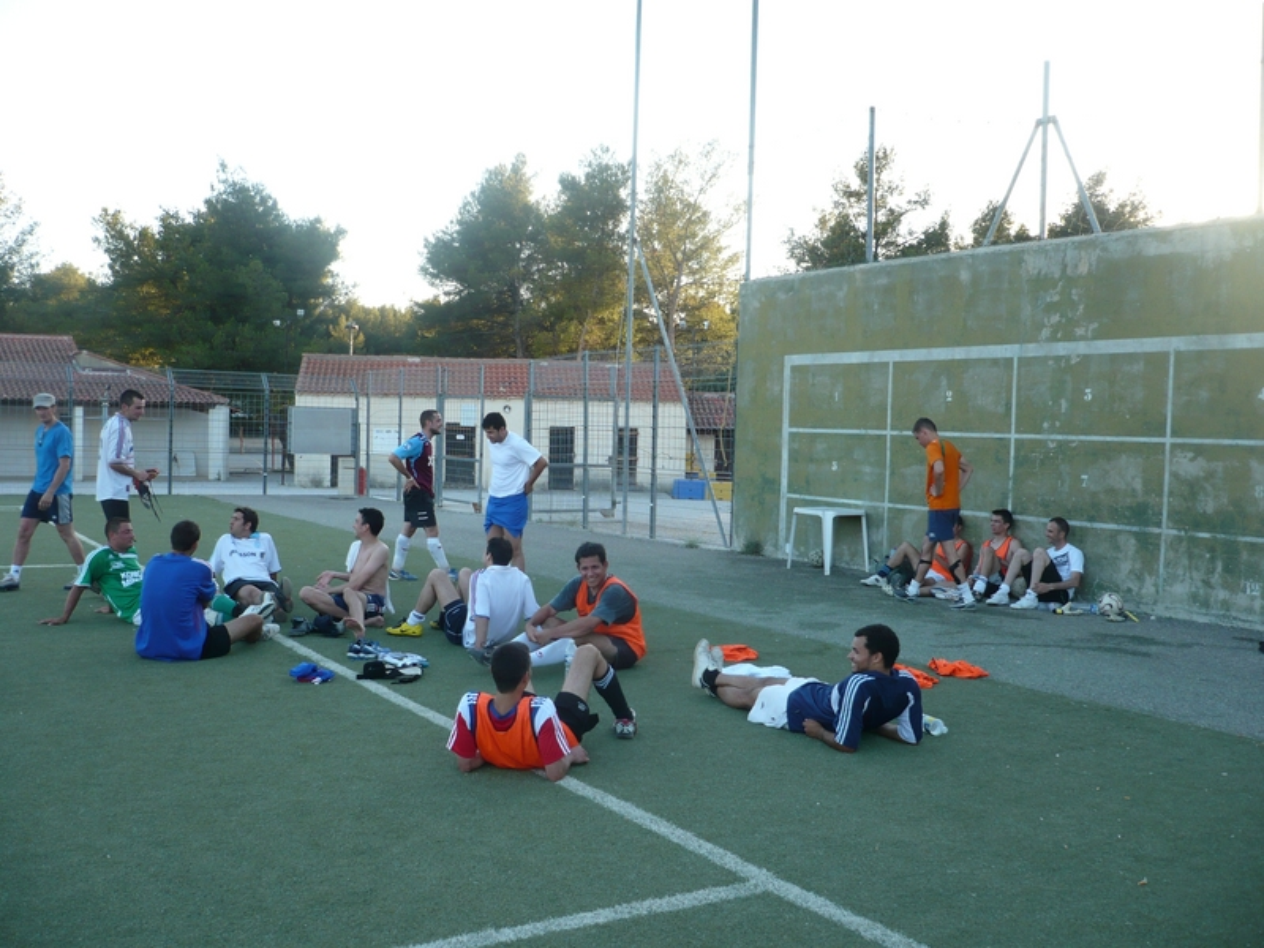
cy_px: 474
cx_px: 632
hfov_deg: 52.6
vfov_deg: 40.7
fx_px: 1278
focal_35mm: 35
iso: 100
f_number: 2.8
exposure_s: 1/160
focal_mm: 5.8
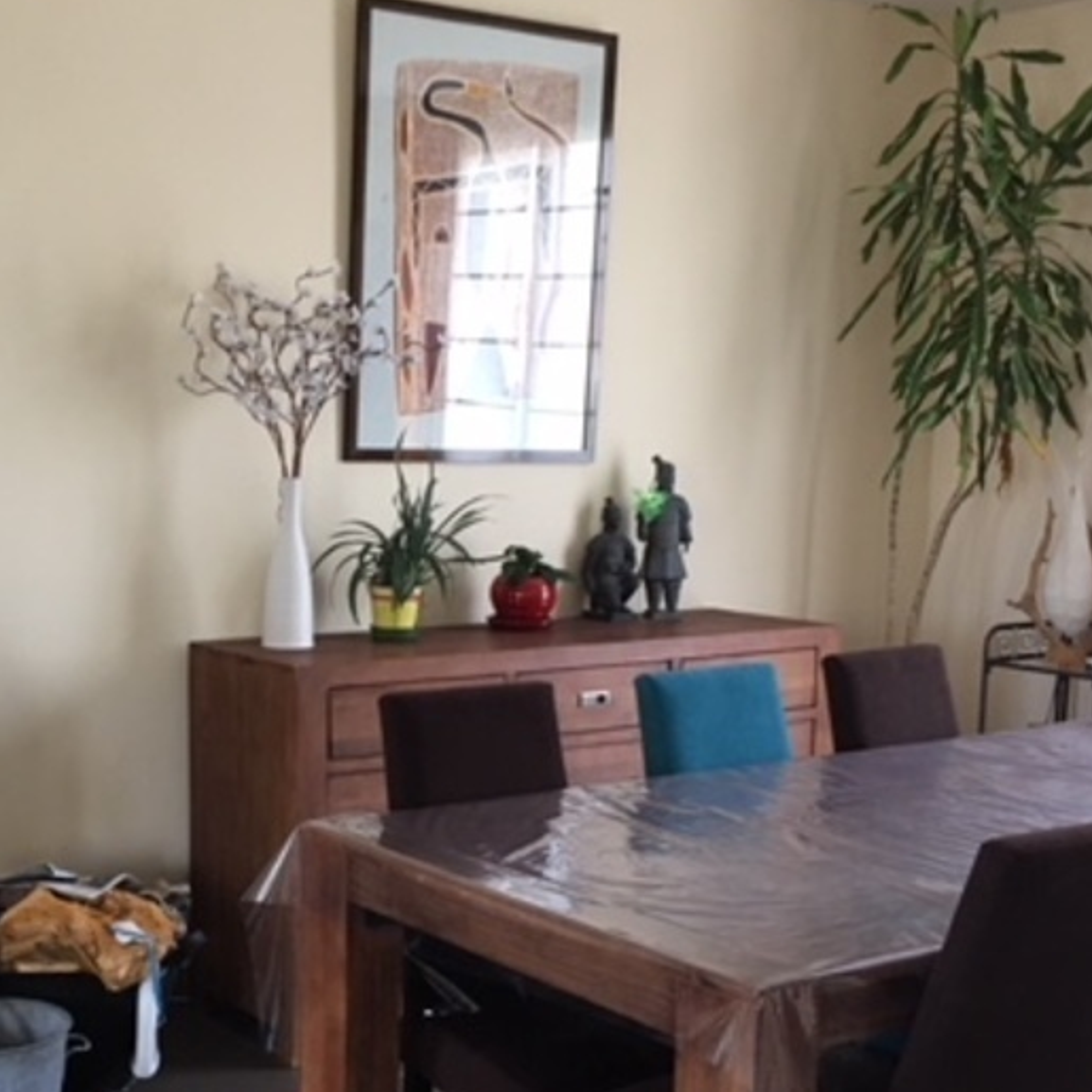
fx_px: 1820
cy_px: 681
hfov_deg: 33.1
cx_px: 373
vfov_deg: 33.2
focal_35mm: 51
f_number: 2.2
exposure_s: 1/33
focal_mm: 4.15
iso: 160
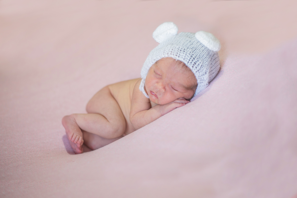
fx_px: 413
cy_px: 99
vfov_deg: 27.0
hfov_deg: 39.6
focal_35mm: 50
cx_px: 148
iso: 250
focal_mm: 50
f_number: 2.2
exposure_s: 1/100
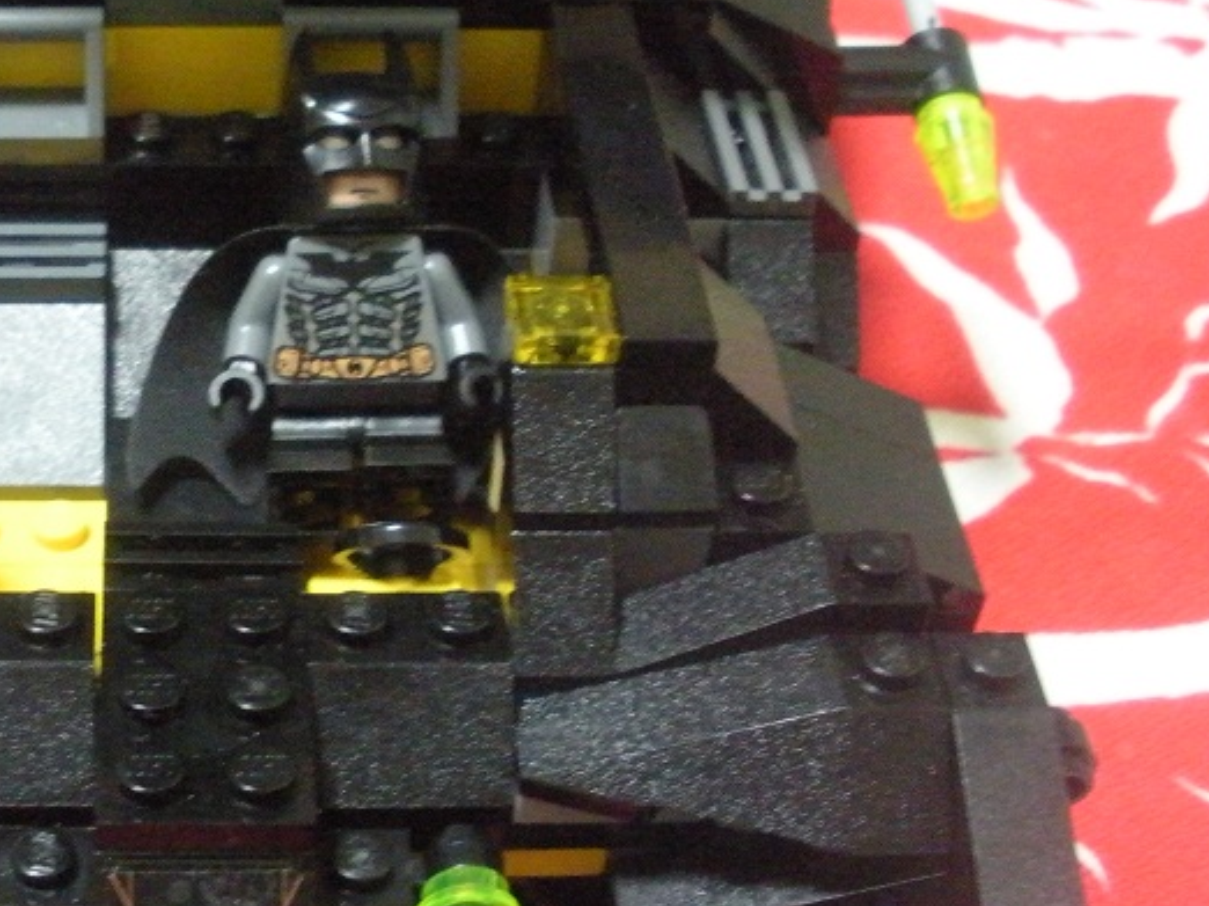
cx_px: 104
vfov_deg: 21.3
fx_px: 2409
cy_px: 429
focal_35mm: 69
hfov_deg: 27.1
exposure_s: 1/6.3
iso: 800
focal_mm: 6.3
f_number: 3.5
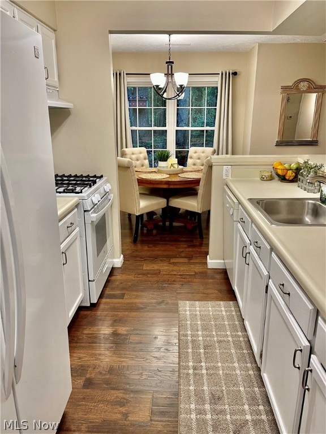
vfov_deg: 67.3
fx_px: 326
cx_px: 163
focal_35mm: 26
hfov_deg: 53.1
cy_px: 217
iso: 160
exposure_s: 1/60
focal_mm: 5.1
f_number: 1.6
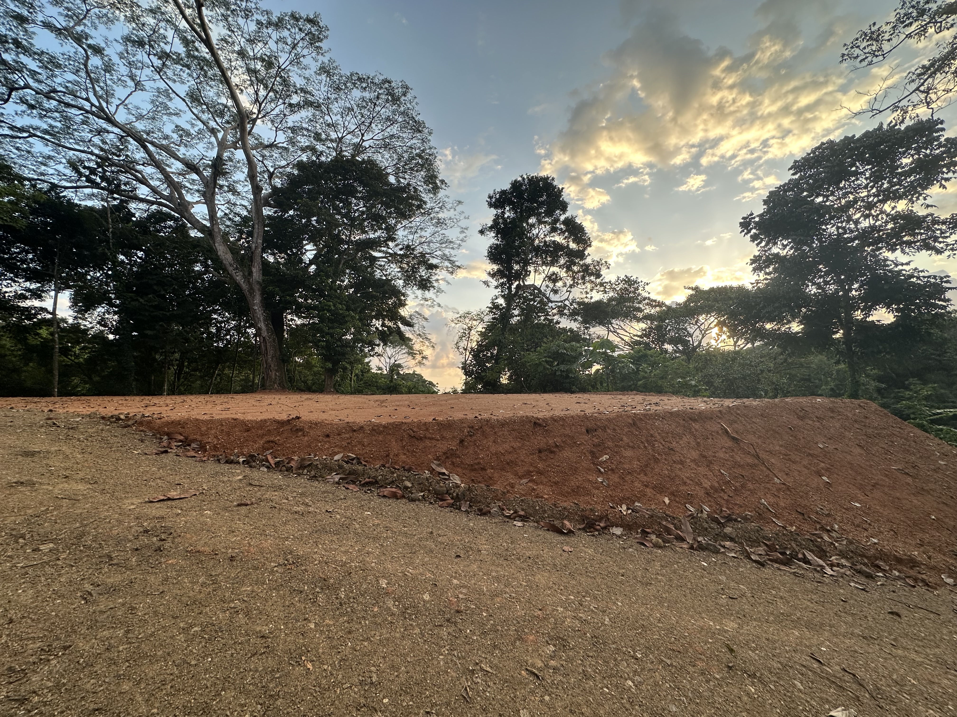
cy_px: 358
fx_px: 387
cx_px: 478
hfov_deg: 102.1
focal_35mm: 14
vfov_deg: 85.7
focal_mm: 2.22
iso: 40
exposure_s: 1/409
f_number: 2.2
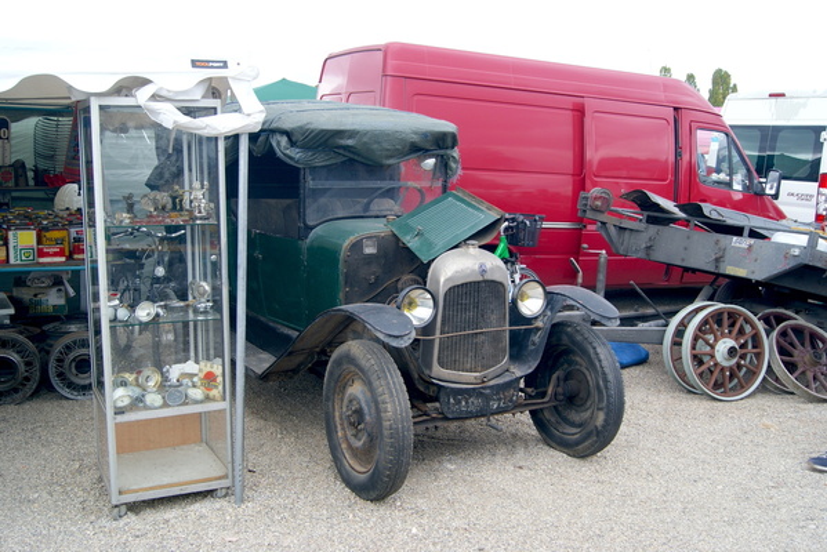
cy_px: 276
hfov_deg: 53.1
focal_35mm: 36
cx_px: 414
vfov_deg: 36.9
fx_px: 827
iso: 100
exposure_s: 1/50
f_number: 5
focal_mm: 24
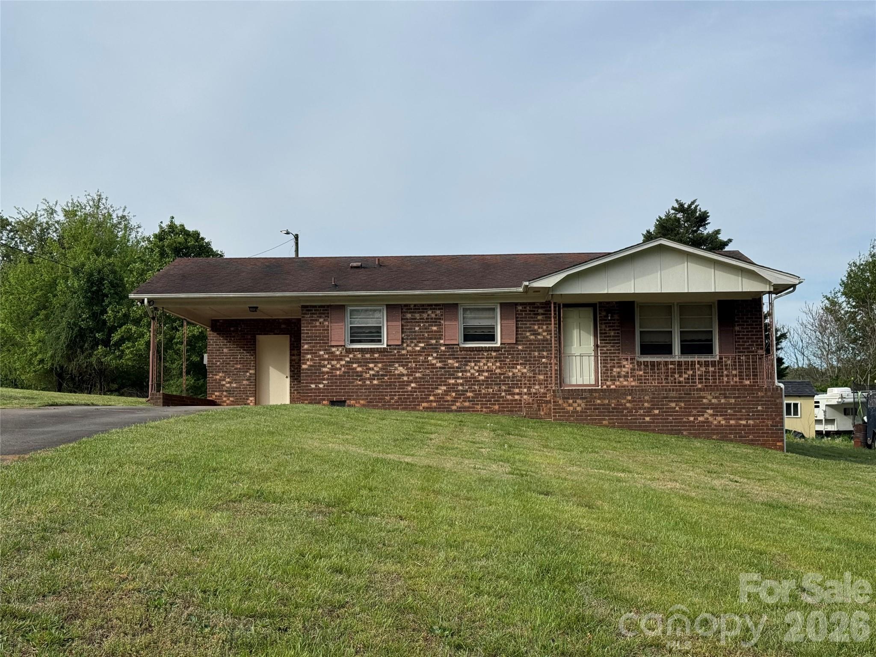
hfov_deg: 39.7
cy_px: 328
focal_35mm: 48
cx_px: 438
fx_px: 1215
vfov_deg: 30.3
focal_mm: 6.76
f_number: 1.78
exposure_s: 1/4608
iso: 64
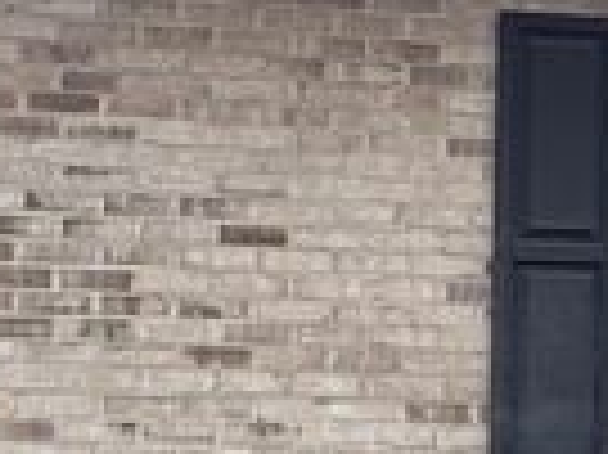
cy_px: 330
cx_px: 419
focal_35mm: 89
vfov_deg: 16.5
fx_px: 1562
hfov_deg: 21.9
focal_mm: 6.76
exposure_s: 1/1292
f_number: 1.78
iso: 100
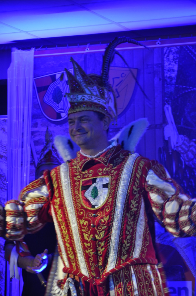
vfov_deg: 13.1
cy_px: 148
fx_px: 1290
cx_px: 98
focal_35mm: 158
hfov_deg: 8.7
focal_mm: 105
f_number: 5.6
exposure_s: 1/30
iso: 800
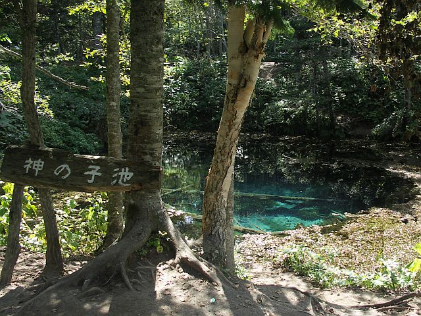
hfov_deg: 63.4
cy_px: 158
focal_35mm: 28
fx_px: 341
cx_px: 210
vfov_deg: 49.7
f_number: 3.5
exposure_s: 1/100
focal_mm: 7.2
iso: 50
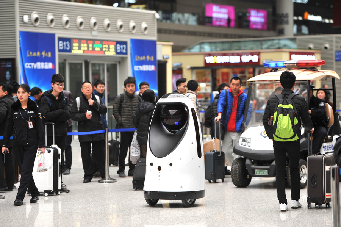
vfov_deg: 11.0
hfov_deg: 16.4
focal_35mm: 125
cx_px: 170
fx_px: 1183
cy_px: 114
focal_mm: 125
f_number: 2.8
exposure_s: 1/320
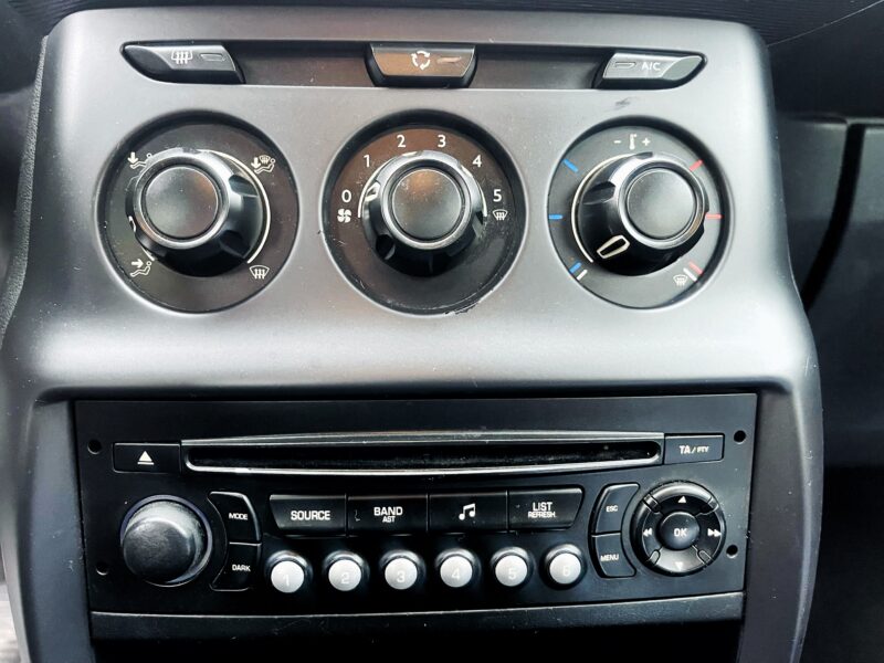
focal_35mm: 25
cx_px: 442
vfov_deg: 54.9
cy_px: 332
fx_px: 638
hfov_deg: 69.4
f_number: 1.6
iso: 500
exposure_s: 1/60
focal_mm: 5.1
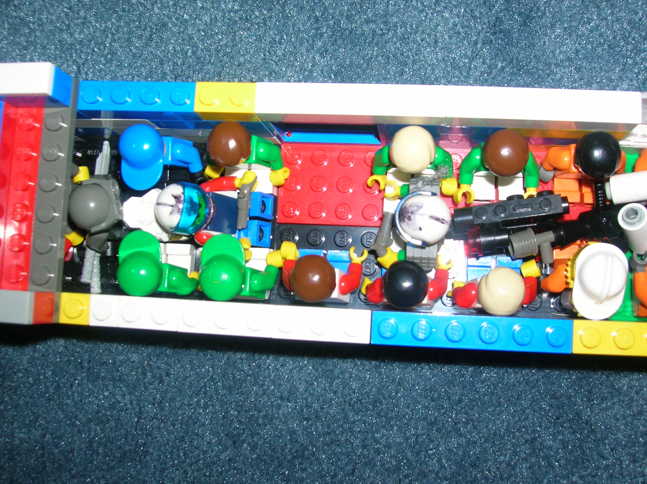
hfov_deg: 49.0
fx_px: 710
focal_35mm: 38
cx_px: 324
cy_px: 242
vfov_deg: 37.7
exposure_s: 1/60.1
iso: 50
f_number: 5
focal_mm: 6.4
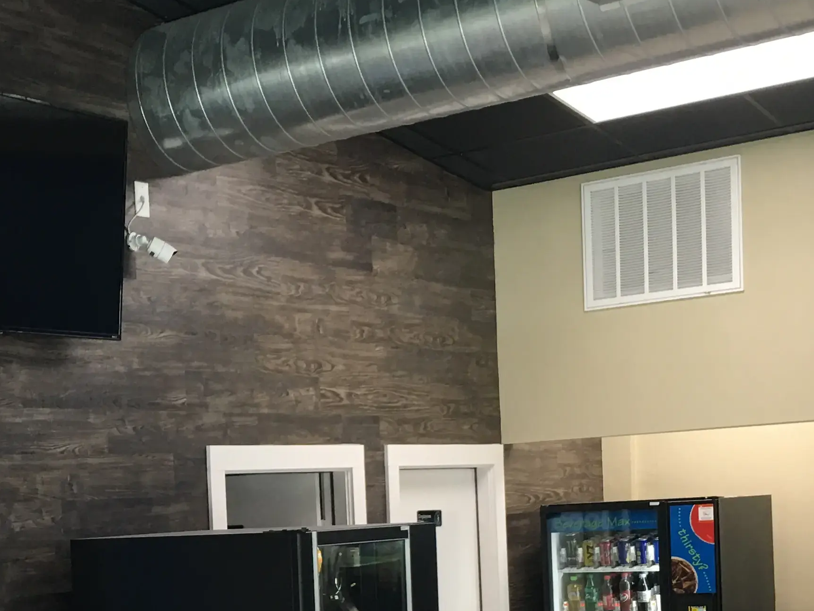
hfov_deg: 27.5
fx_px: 1599
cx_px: 75
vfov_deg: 20.9
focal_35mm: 68
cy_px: 609
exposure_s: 1/30
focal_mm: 4.15
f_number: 2.2
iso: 32
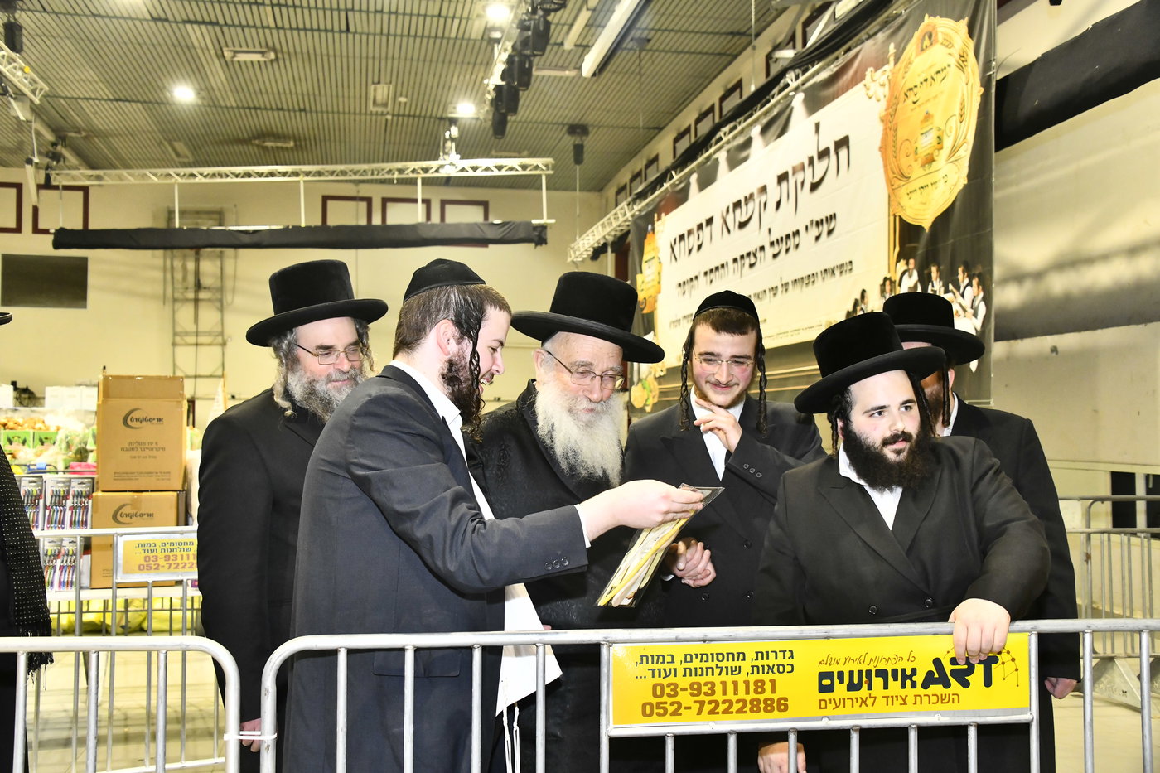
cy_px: 386
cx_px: 580
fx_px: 1128
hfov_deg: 54.4
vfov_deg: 37.8
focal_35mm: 35
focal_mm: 35
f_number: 5.6
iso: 2500
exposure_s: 1/100
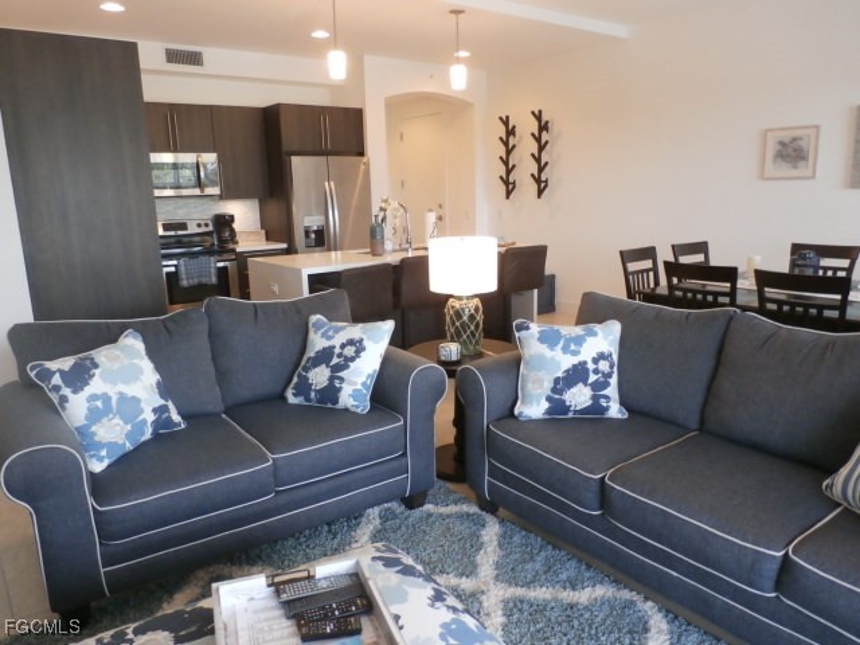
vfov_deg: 54.9
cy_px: 322
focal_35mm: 25
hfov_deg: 69.4
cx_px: 430
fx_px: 621
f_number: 3
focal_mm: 4.5
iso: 320
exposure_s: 1/30
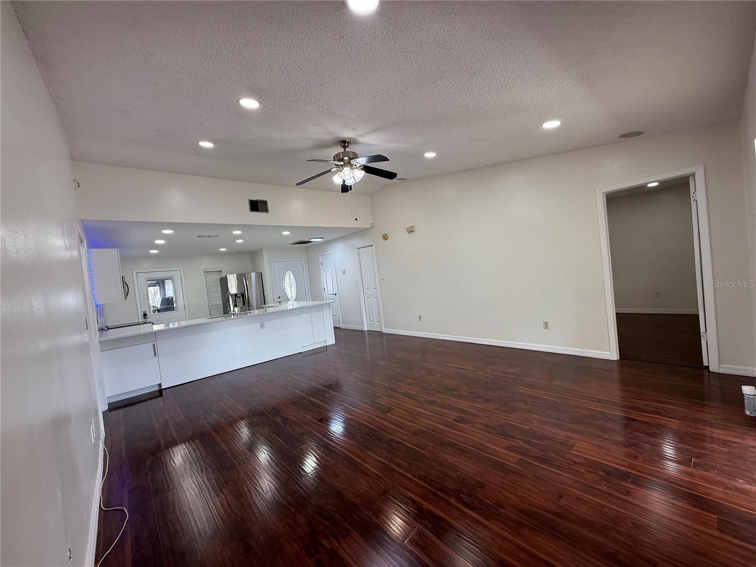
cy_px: 284
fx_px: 306
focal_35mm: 14
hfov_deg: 102.1
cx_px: 378
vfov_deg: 85.7
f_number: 2.2
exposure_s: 1/120
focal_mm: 2.22
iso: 100
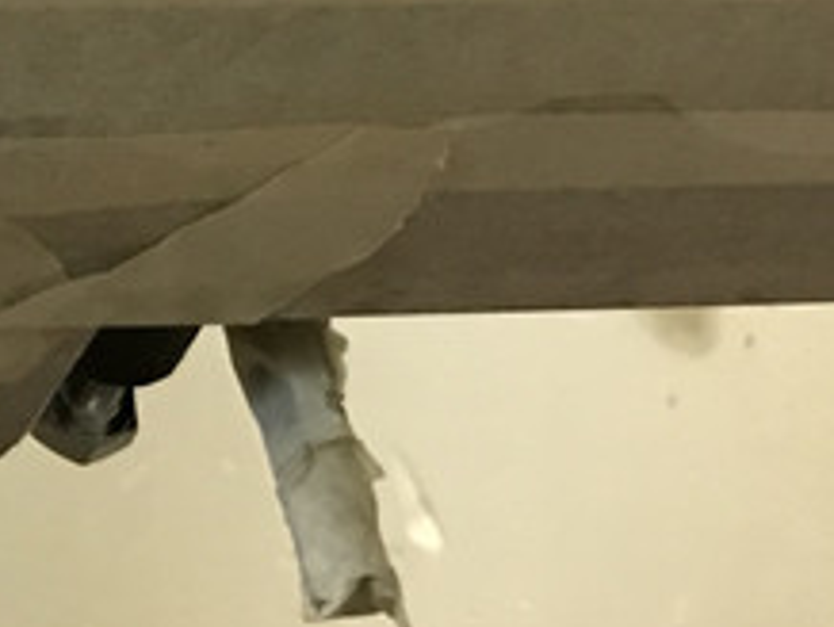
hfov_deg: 14.1
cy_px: -264
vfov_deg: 10.5
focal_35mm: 137
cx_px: -25
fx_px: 3304
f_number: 1.8
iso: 100
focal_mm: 3.99
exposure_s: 1/11
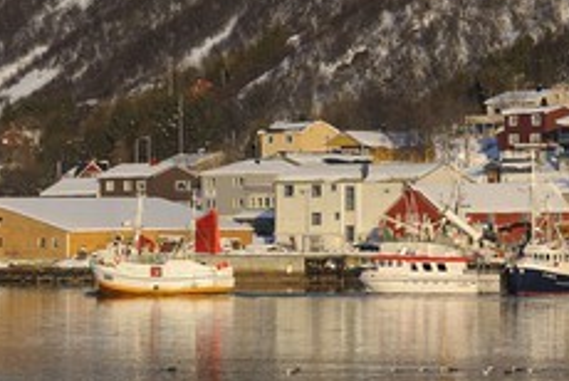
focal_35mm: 246
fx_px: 3893
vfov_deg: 5.6
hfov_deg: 8.3
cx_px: 502
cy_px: 188
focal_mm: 135
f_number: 9
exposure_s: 1/400
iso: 200
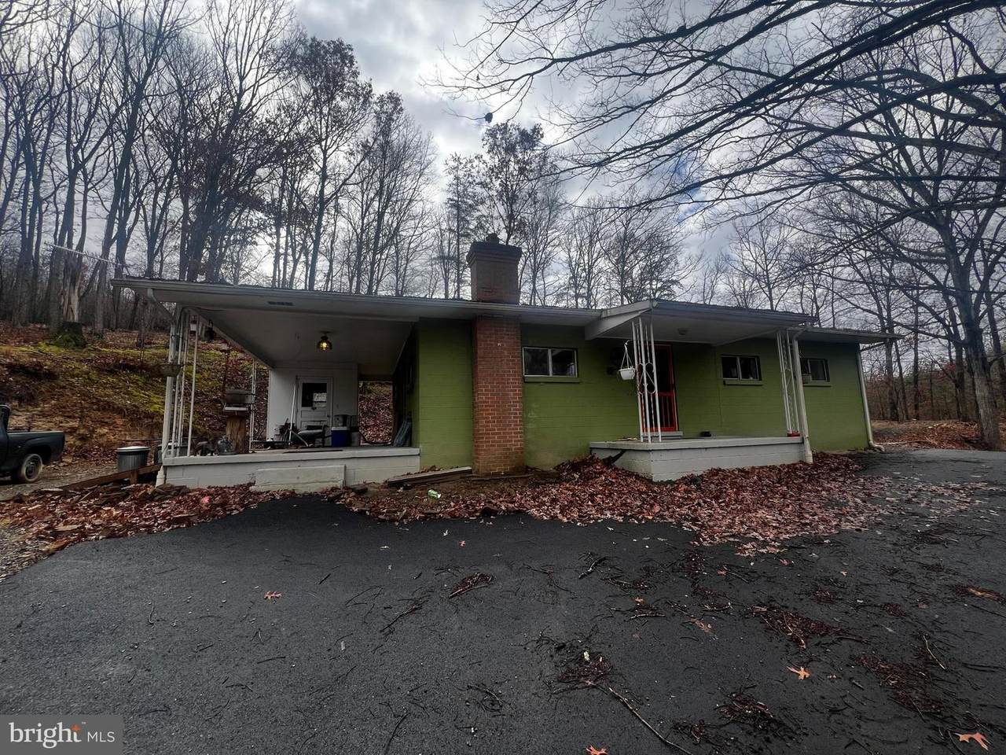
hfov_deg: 106.2
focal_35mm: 13
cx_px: 503
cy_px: 378
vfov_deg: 89.9
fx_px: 378
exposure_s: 1/544
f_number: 1.8
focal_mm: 1.57
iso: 32
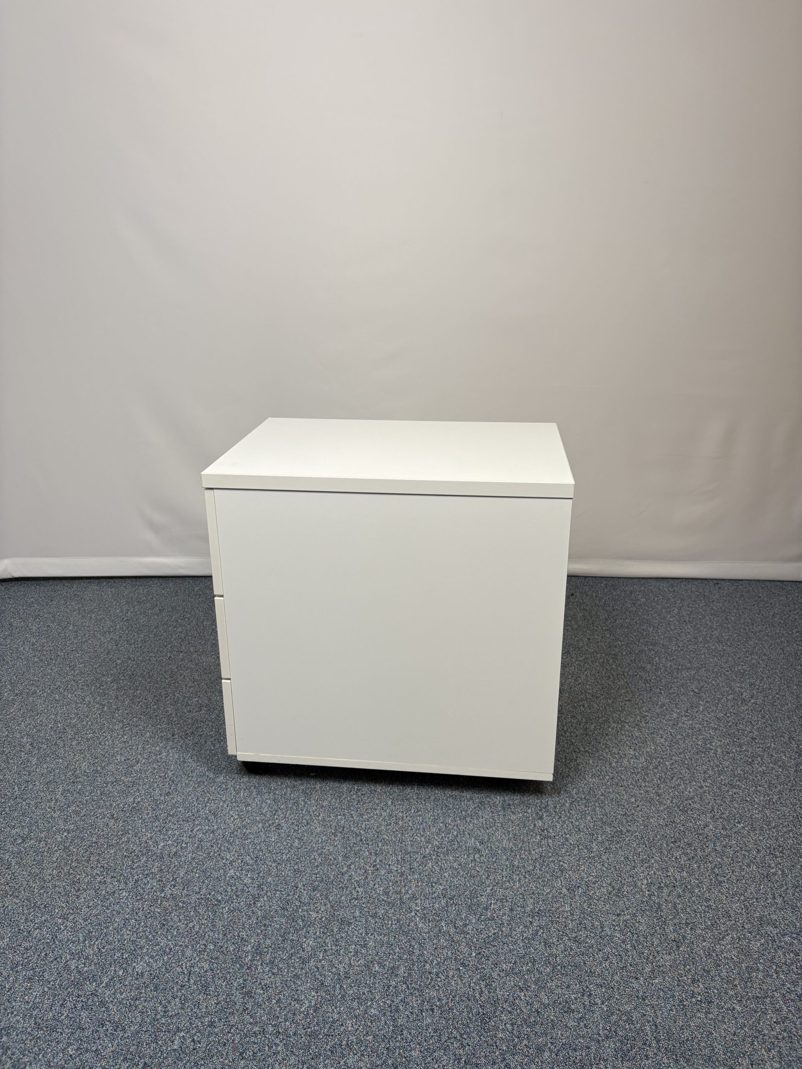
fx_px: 803
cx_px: 401
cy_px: 534
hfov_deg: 53.1
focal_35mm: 26
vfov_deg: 67.3
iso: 80
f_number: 1.6
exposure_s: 1/100
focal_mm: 5.96
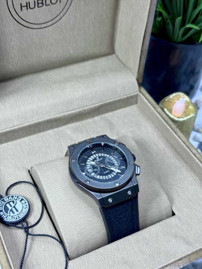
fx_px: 373
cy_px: 134
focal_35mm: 48
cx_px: 101
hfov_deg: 30.3
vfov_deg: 39.7
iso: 100
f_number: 1.78
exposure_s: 1/89
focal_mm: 6.76
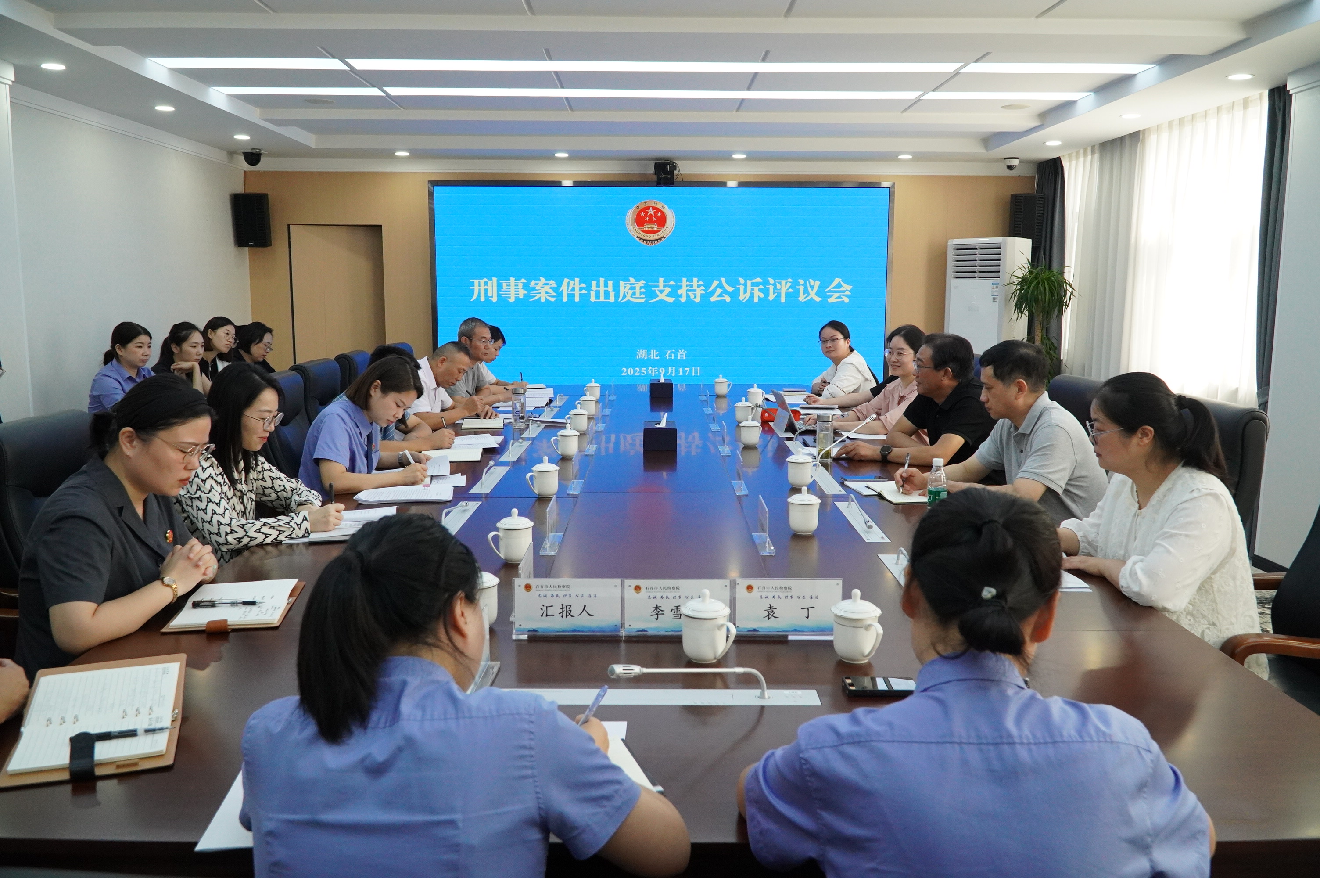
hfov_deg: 67.4
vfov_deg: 47.8
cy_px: 439
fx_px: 989
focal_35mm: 27
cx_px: 660
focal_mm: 18
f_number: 5.6
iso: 2500
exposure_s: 1/500
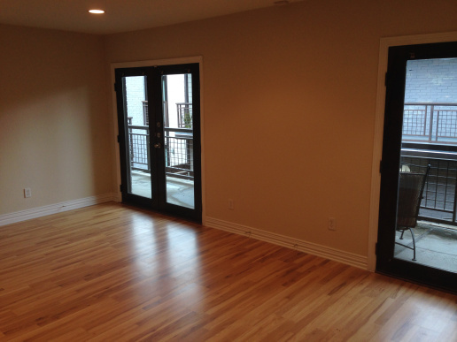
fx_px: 436
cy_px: 171
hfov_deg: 55.4
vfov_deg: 42.9
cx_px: 228
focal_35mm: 33
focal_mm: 4.12
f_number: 2.4
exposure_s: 1/40
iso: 64
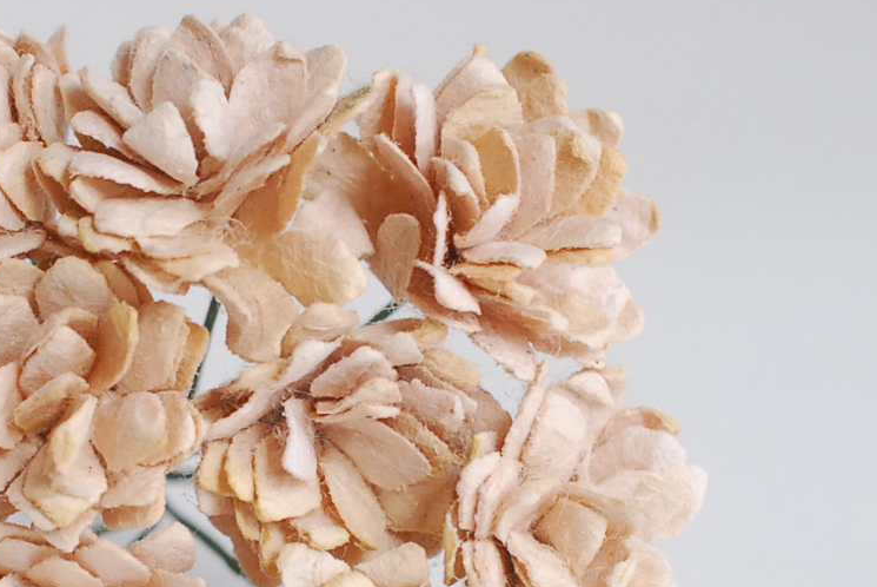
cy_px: 484
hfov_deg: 13.0
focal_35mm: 156
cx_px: 88
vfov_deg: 8.8
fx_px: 3803
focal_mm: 40
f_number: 6.3
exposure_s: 1/200
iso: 640
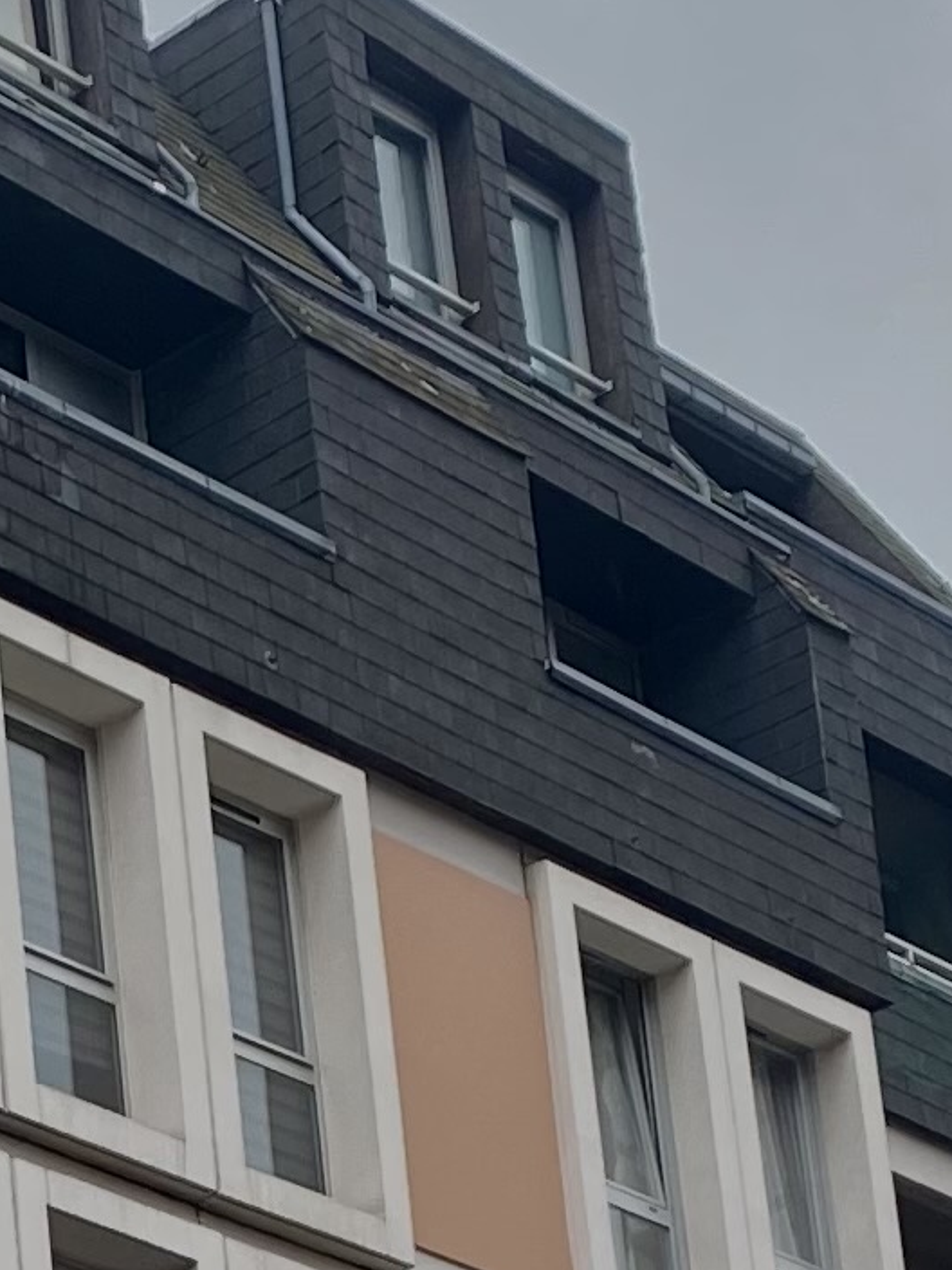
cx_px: -379
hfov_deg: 9.7
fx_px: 5464
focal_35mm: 149
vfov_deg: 12.5
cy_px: 1950
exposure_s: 1/122
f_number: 1.8
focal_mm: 4.25
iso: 40
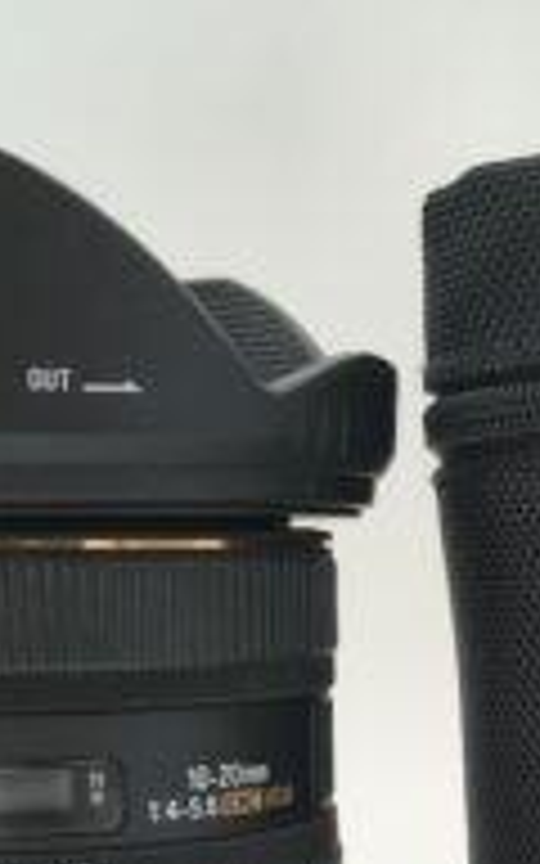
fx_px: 1248
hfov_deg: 23.6
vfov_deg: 37.1
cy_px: 670
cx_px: 518
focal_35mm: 53
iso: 100
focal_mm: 5.56
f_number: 1.8
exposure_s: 1/434
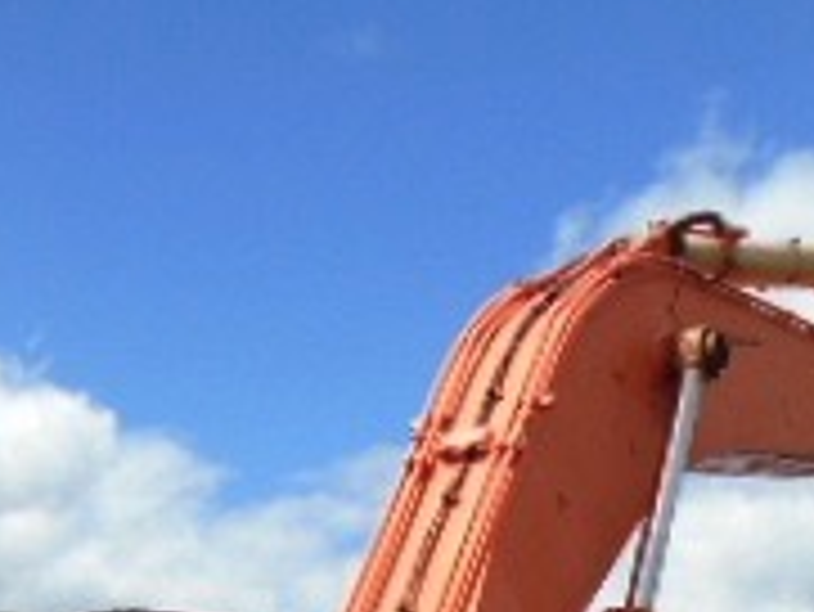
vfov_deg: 14.7
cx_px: 198
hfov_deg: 21.1
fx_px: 2165
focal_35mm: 92
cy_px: 990
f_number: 8
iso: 100
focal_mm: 4.6
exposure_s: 1/200
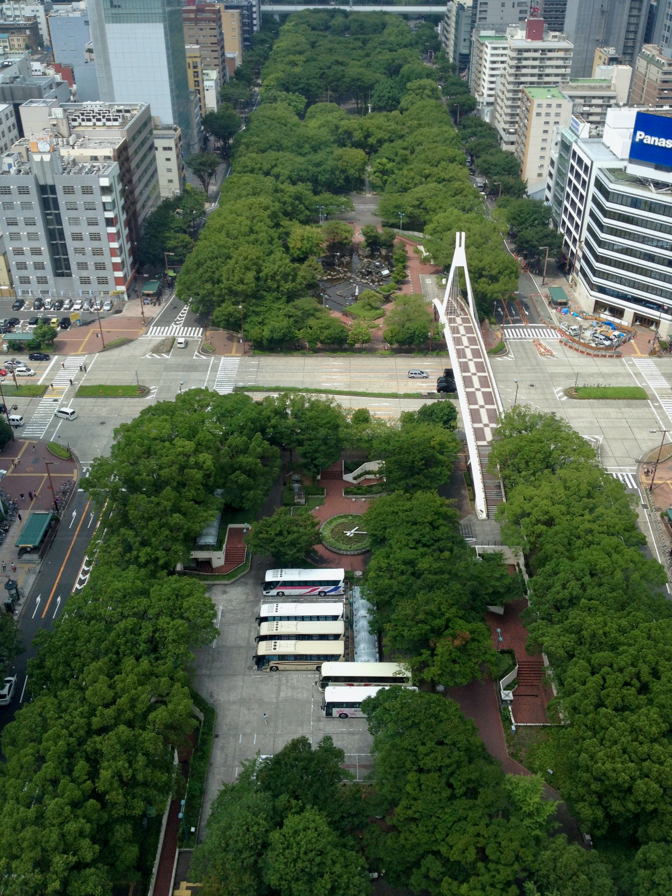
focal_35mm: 35
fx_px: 906
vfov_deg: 52.6
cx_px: 336
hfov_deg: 40.7
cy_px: 448
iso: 64
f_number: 2.4
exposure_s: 1/1126
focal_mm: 4.28
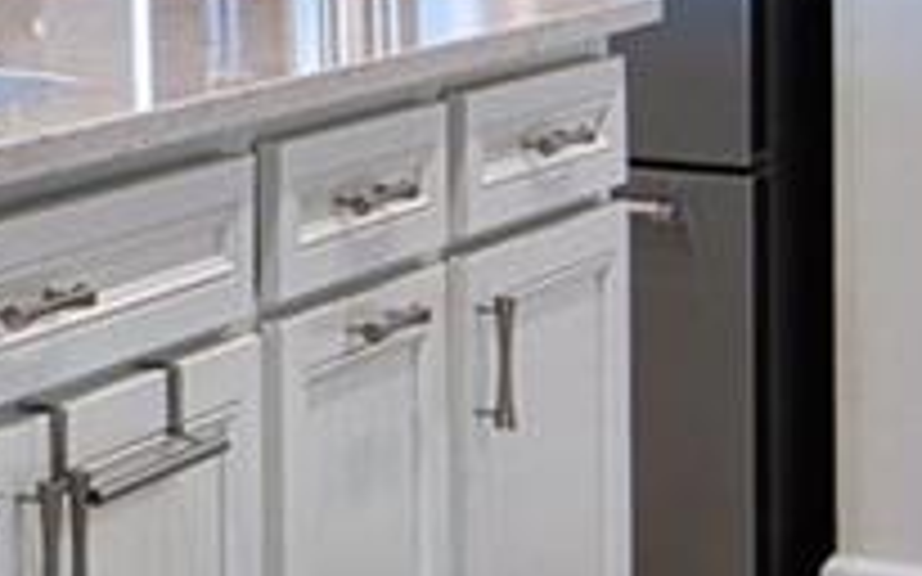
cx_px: -1255
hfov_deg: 12.8
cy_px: -261
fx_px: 3190
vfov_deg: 10.0
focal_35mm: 127
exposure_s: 1/20
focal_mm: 16
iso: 800
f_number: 8
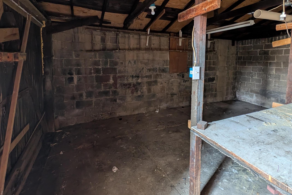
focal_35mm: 18
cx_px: 163
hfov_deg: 89.6
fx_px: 146
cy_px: 73
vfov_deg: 66.3
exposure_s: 1/23.8
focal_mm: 2.23
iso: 206
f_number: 1.95
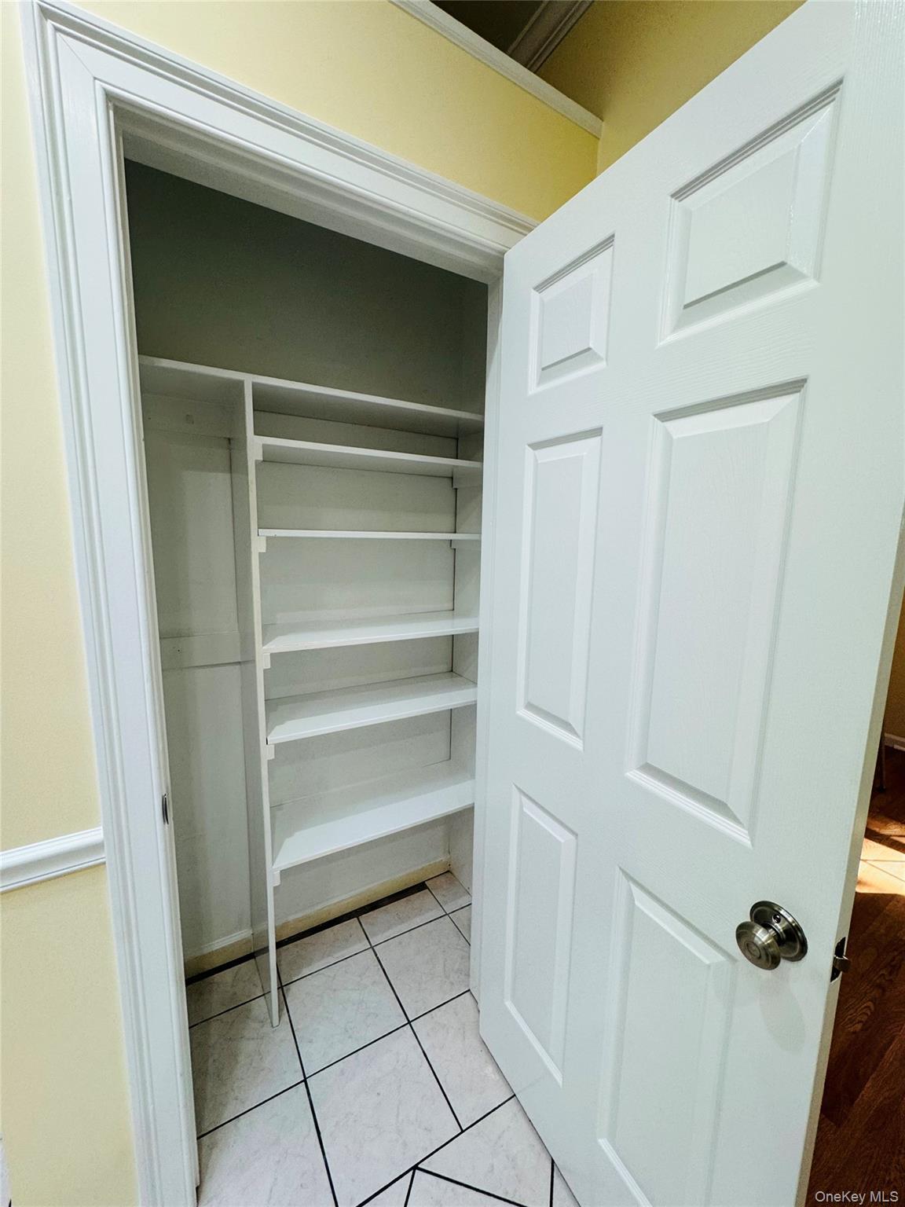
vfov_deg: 102.1
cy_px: 604
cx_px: 452
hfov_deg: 85.7
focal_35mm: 14
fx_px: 488
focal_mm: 2.22
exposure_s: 1/120
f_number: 2.2
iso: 160
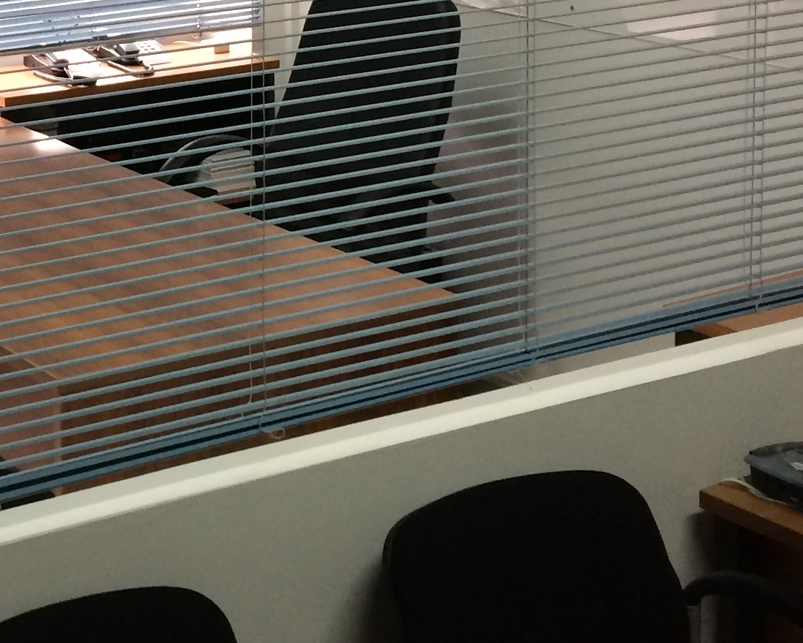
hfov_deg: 21.9
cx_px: -1
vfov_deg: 17.8
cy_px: -28
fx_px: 1996
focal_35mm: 84
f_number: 2.2
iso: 50
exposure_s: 1/33
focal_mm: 4.15
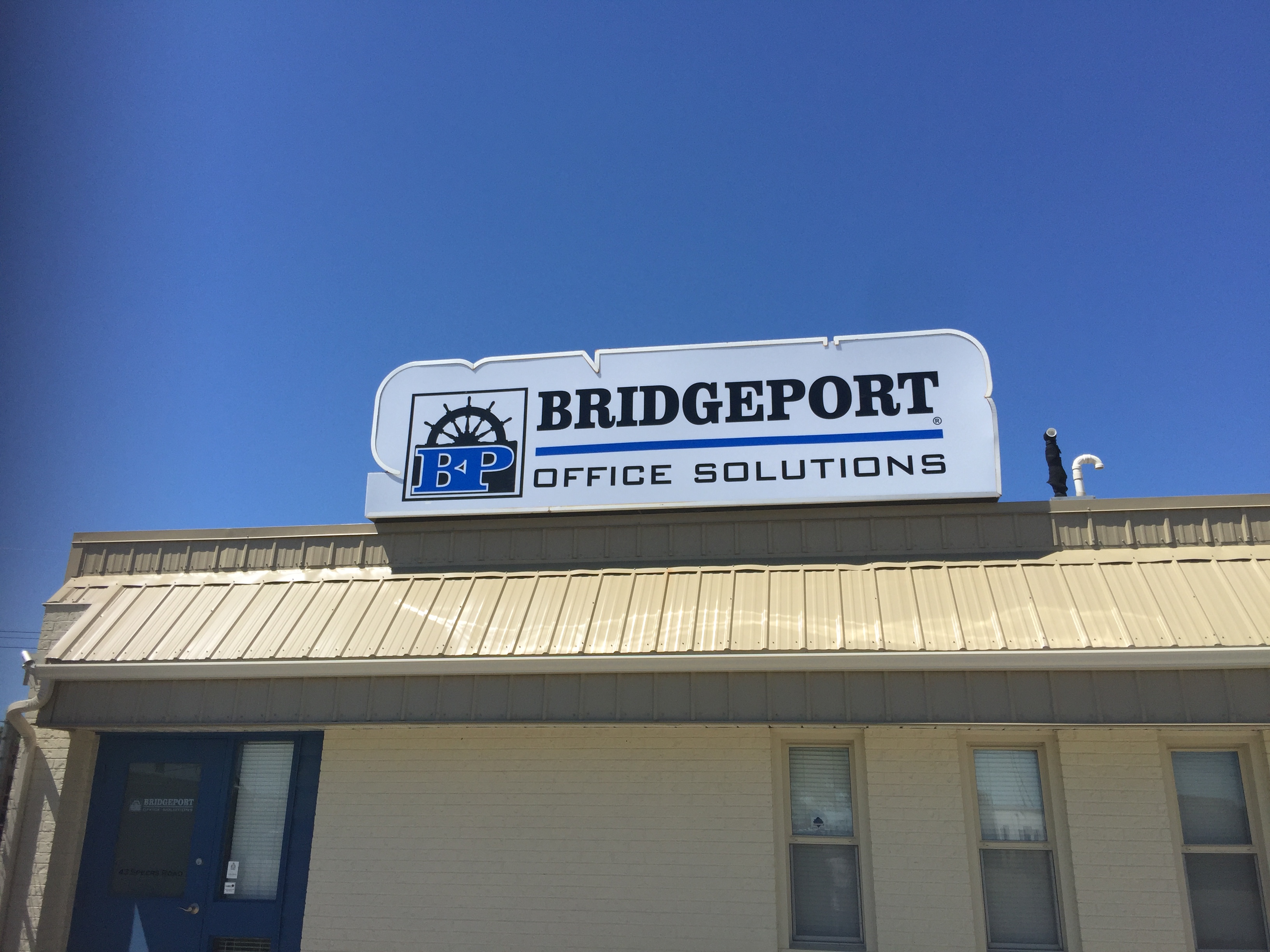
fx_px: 1064
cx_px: 635
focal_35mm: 29
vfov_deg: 48.2
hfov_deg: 61.7
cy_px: 476
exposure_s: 1/2825
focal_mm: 4.15
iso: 32
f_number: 2.2
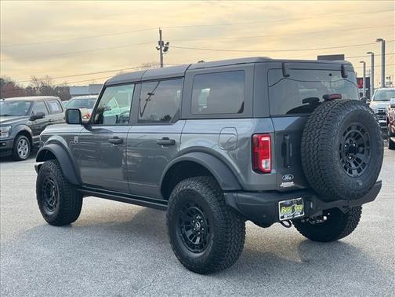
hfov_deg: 39.7
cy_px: 148
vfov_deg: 30.3
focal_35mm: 48
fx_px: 548
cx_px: 198
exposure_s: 1/1059
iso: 64
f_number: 1.78
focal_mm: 6.76
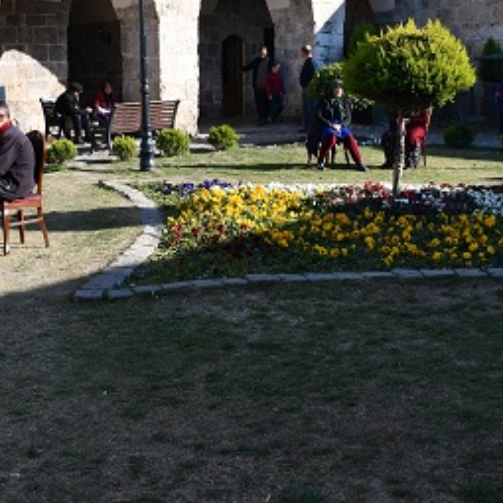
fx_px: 888
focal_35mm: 54
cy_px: 191
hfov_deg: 31.4
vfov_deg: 31.5
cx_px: 178
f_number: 8
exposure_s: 1/250
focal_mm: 18
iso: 180
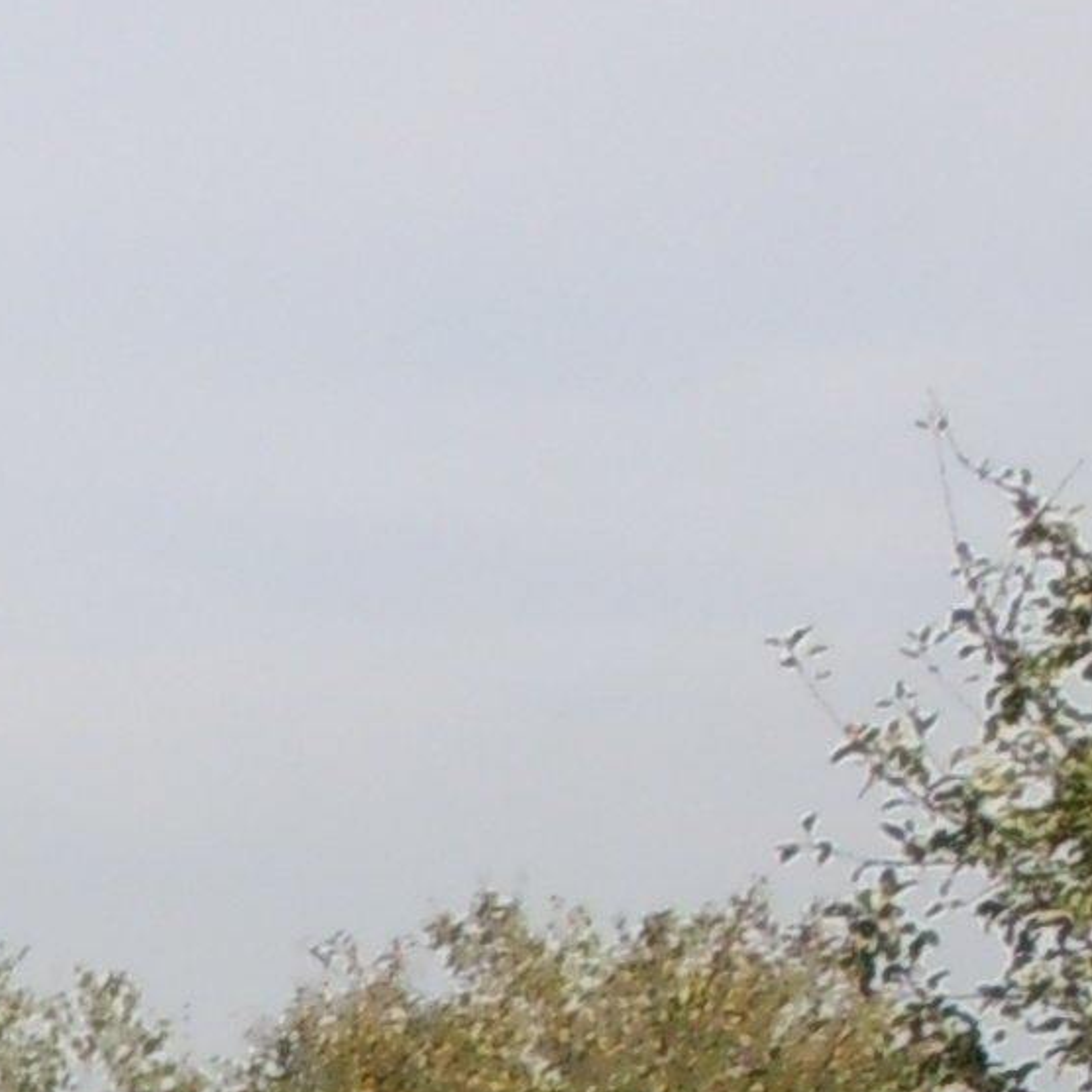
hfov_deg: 7.8
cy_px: 2443
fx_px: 7352
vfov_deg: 8.0
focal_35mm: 206
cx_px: -1595
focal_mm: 5.4
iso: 100
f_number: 3.5
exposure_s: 1/640
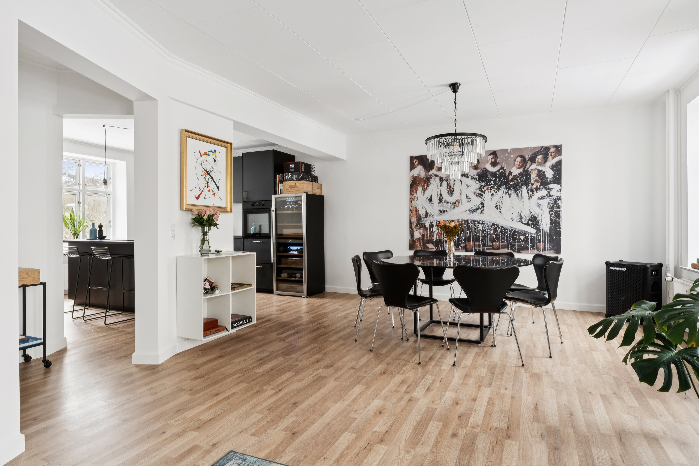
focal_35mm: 20
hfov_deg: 84.0
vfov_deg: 61.9
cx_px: 350
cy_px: 233
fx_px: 388
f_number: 11
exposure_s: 1/6
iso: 800
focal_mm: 20
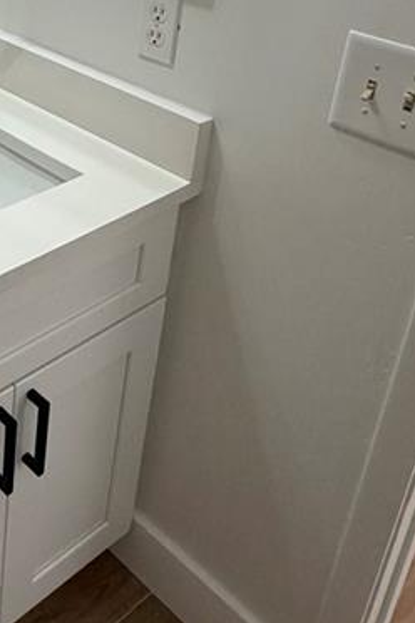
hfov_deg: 25.7
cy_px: 90
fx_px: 813
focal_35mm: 47
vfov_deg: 39.6
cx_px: -79
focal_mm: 2.22
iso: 200
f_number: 2.2
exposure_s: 1/121
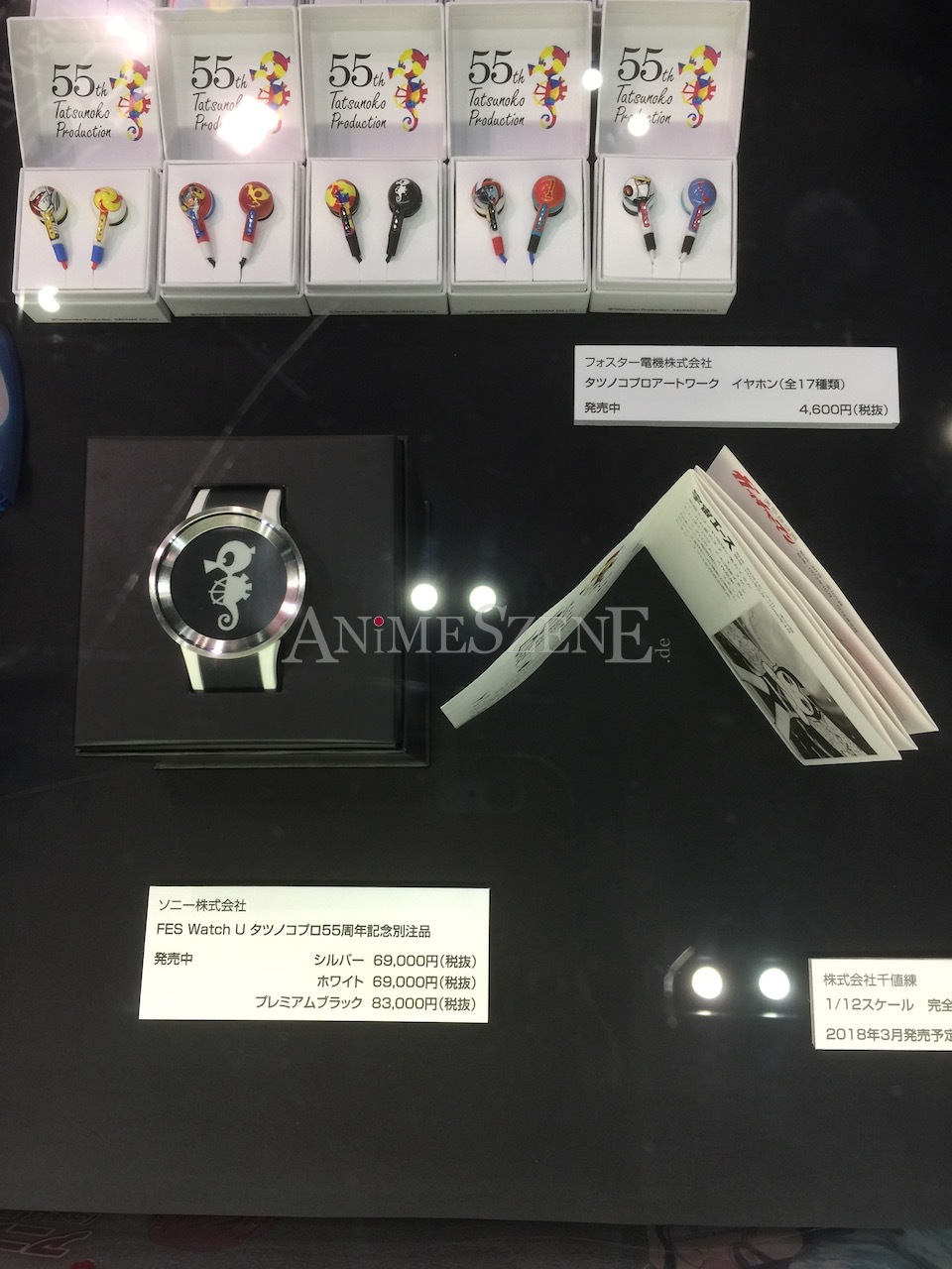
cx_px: 476
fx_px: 1063
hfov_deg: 48.2
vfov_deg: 61.7
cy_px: 634
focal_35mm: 29
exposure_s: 1/40
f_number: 2.2
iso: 32
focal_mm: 4.15
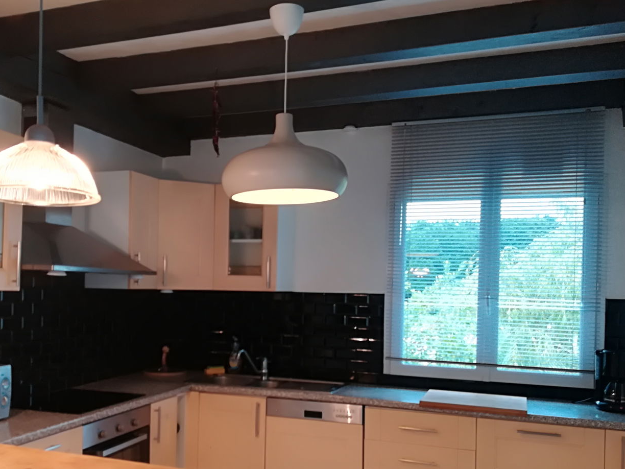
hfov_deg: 53.8
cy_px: 290
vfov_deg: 41.5
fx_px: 614
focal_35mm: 34
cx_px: 268
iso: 125
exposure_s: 1/33.3
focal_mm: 3.83
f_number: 2.2
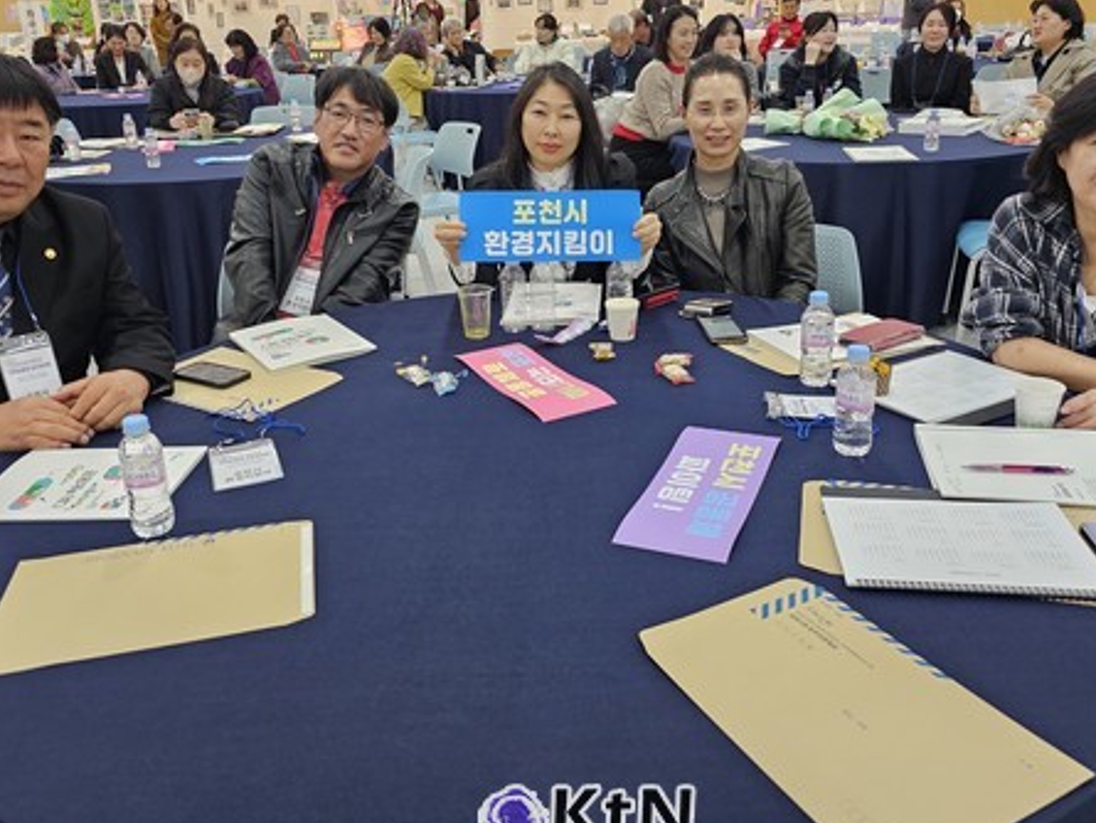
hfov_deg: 58.3
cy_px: 347
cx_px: 542
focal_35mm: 31
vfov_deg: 45.3
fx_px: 982
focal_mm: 6.3
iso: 400
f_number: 1.7
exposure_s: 1/120
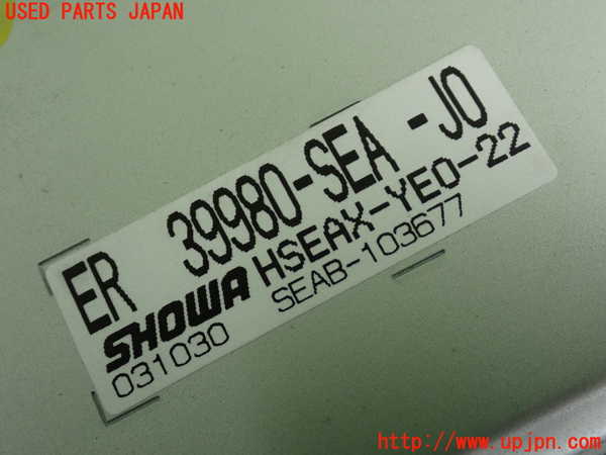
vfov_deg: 29.1
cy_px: 228
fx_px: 875
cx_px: 303
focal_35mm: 50
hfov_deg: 38.2
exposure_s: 1/125
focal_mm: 9.01
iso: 800
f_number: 3.2
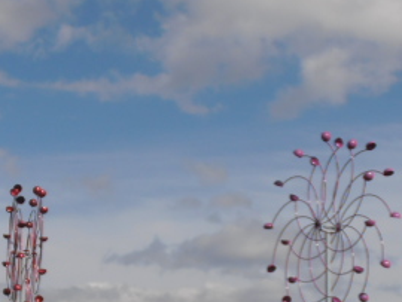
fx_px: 1569
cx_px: 116
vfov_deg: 10.9
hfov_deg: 14.6
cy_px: 320
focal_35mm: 135
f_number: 4.5
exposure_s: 1/1600
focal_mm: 10.04
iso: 80
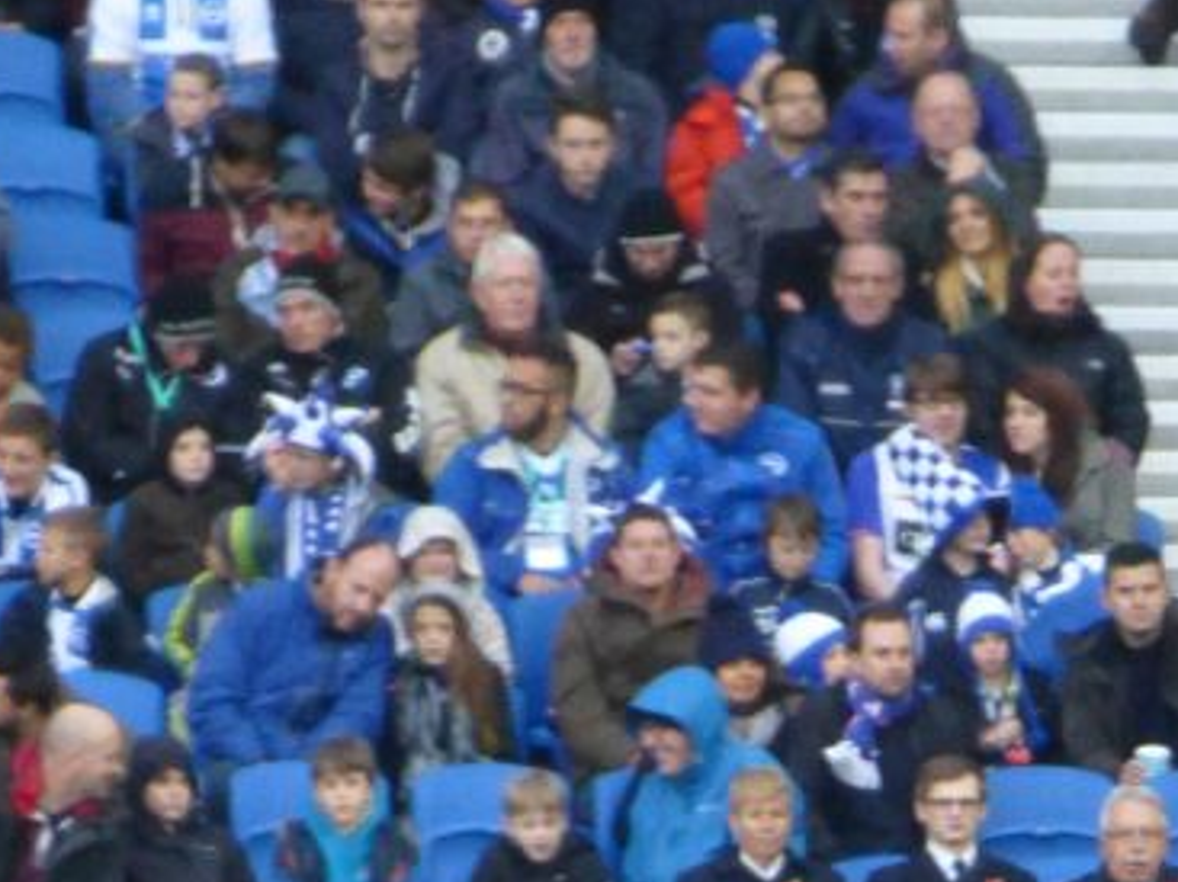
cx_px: 549
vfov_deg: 0.9
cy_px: 1129
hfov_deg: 1.3
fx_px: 53444
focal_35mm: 1571
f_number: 6.4
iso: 800
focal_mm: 86
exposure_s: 1/80
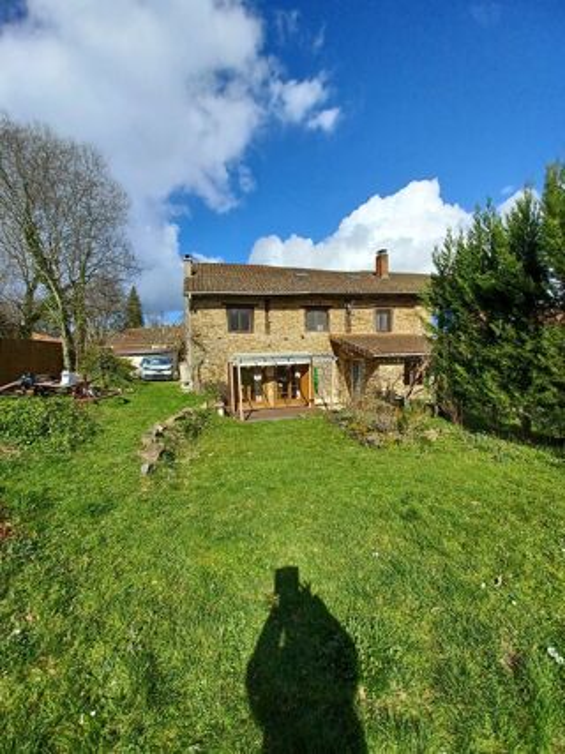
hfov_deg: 89.9
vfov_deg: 106.2
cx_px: 282
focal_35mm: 13
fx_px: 283
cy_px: 377
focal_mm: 1.42
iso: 40
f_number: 2.2
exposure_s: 1/1645
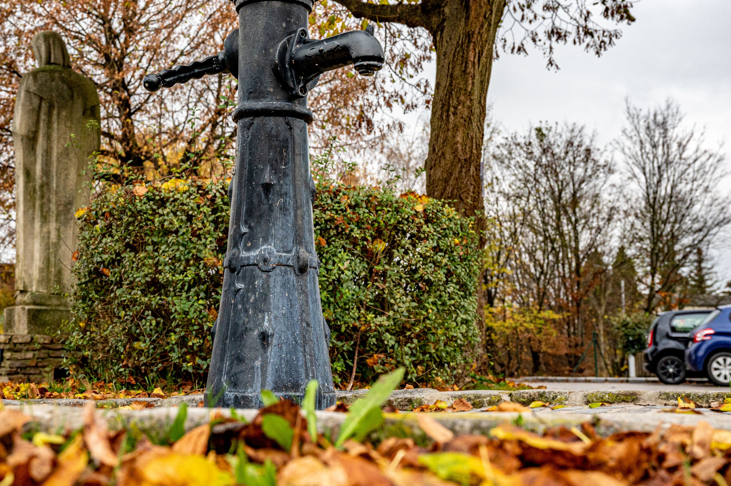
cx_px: 278
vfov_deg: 25.9
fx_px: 1055
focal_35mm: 52
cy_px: 175
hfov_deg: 38.0
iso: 1250
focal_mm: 40
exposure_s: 1/250
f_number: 7.1
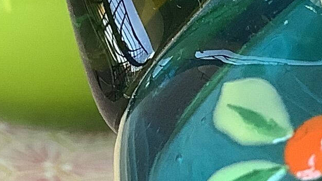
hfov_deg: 11.1
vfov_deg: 6.6
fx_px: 1511
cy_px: 367
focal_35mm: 177
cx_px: 640
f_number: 2.4
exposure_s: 1/60
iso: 64
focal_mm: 3.3
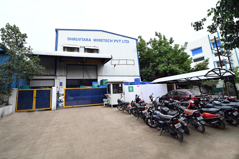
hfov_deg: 104.3
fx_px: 93
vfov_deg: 81.1
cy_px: 80
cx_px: 120
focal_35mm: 14
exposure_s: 1/200
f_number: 4
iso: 400
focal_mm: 14
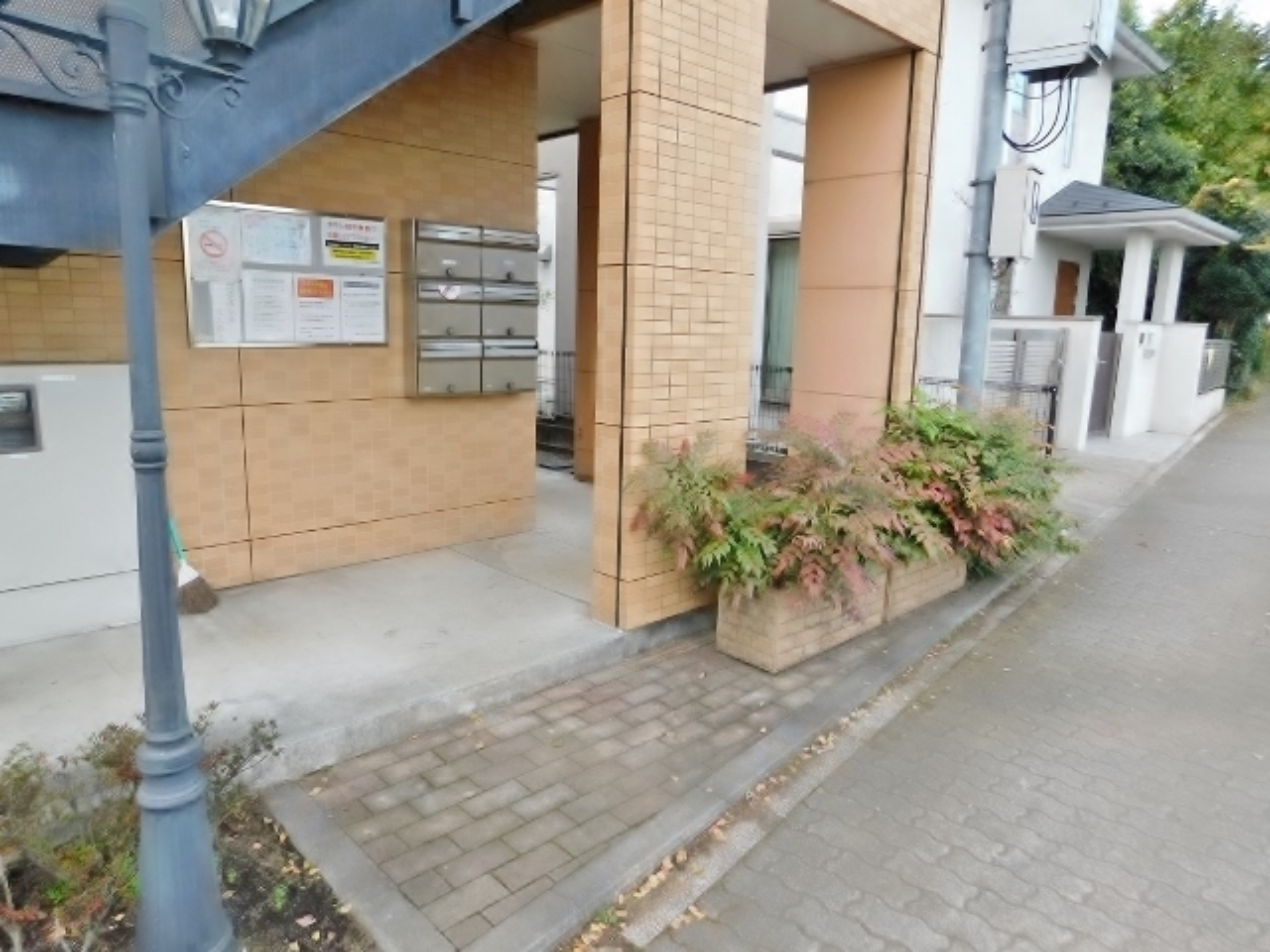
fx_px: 844
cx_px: 635
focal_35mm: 23
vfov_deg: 58.9
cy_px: 476
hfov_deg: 73.9
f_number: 3
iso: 125
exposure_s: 1/125
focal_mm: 4
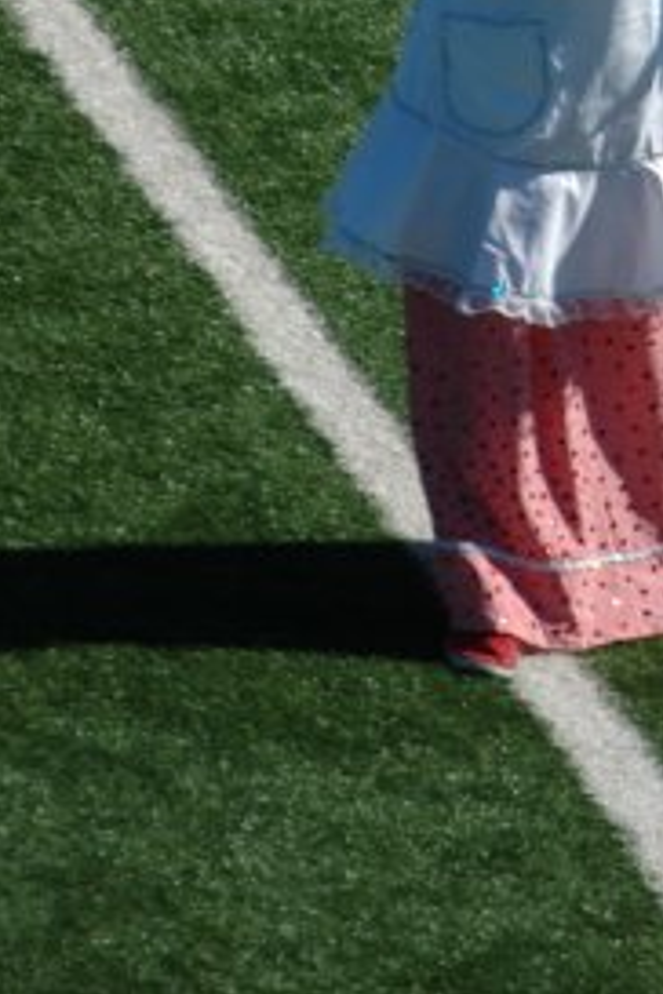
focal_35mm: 1319
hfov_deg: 1.0
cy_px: 51
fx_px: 36435
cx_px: 636
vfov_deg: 1.6
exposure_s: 1/1000
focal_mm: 400
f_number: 5.6
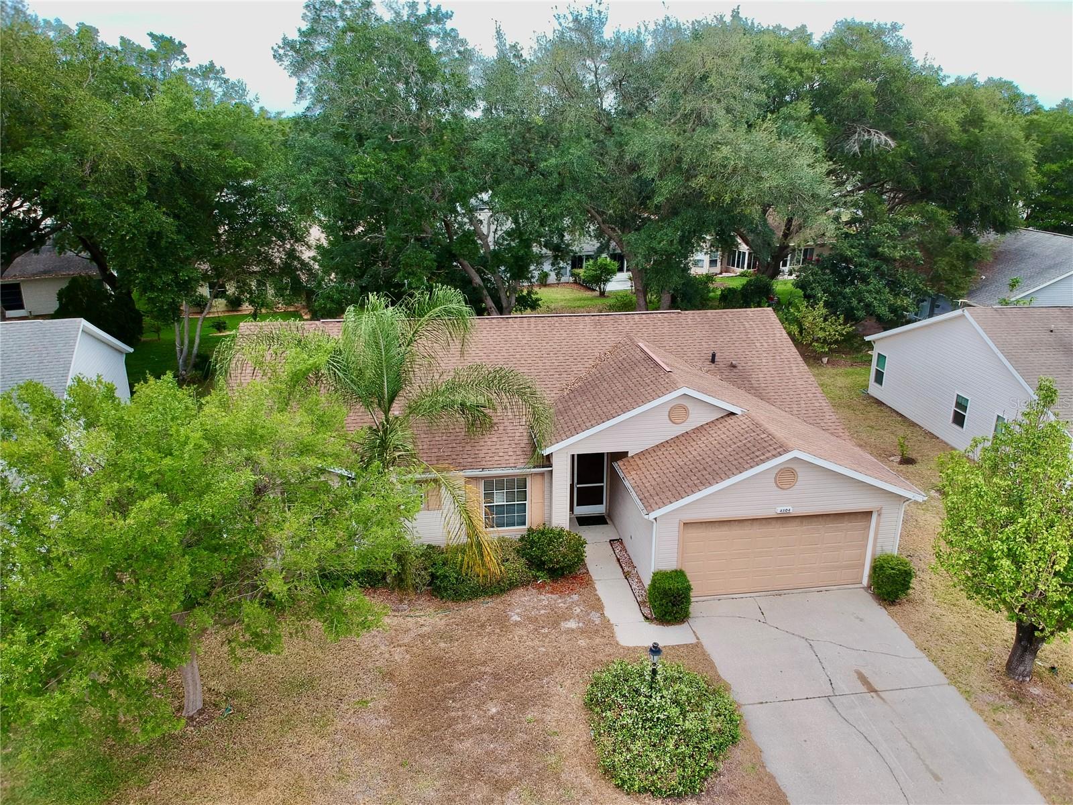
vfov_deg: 54.9
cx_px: 536
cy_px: 402
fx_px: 775
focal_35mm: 25
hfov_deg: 69.4
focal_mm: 4.49
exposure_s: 1/500
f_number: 2.6
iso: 100
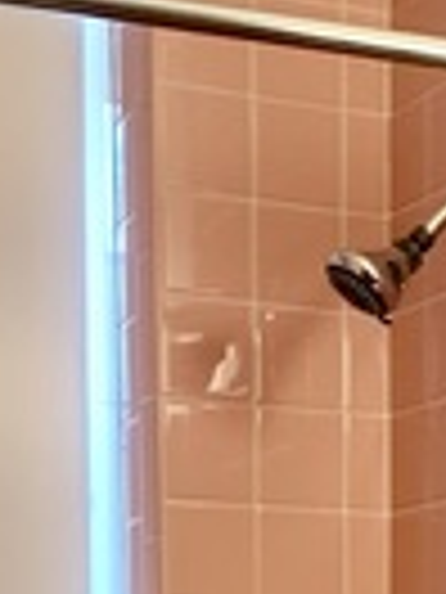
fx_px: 2371
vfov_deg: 12.9
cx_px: 448
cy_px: 1089
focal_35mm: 138
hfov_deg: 10.7
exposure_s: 1/60
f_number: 1.8
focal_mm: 4.25
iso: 50
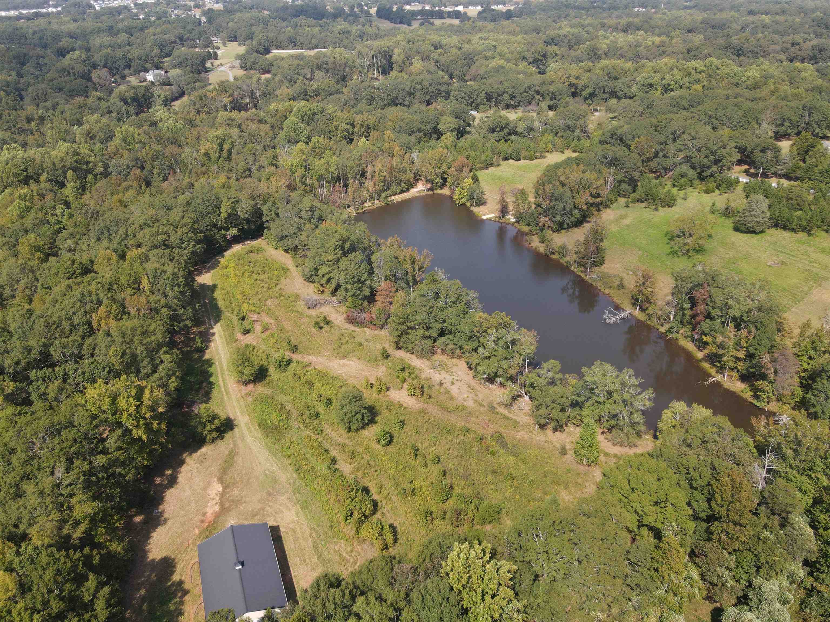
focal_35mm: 24
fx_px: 575
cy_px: 311
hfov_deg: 71.6
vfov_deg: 56.8
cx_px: 415
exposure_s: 1/320
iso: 100
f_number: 2.8
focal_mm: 4.5
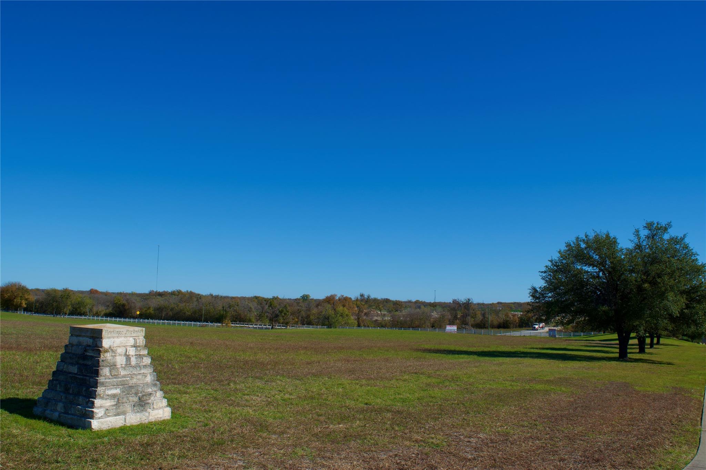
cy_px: 235
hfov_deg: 59.5
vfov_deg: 41.7
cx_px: 353
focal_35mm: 32
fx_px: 618
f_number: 11
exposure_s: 1/500
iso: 200
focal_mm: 21
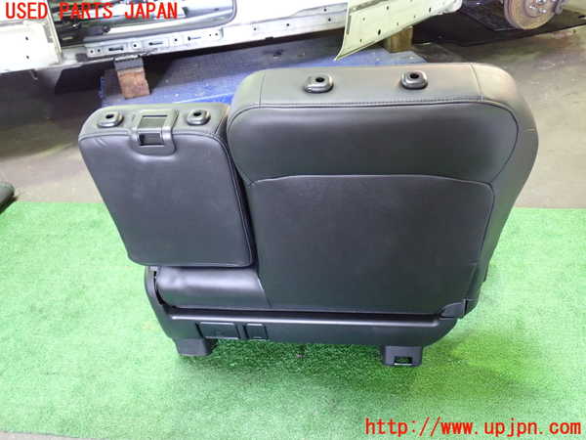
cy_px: 220
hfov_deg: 60.0
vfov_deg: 46.8
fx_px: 508
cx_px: 293
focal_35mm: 30
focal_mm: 5.4
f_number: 2.3
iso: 800
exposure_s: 1/25
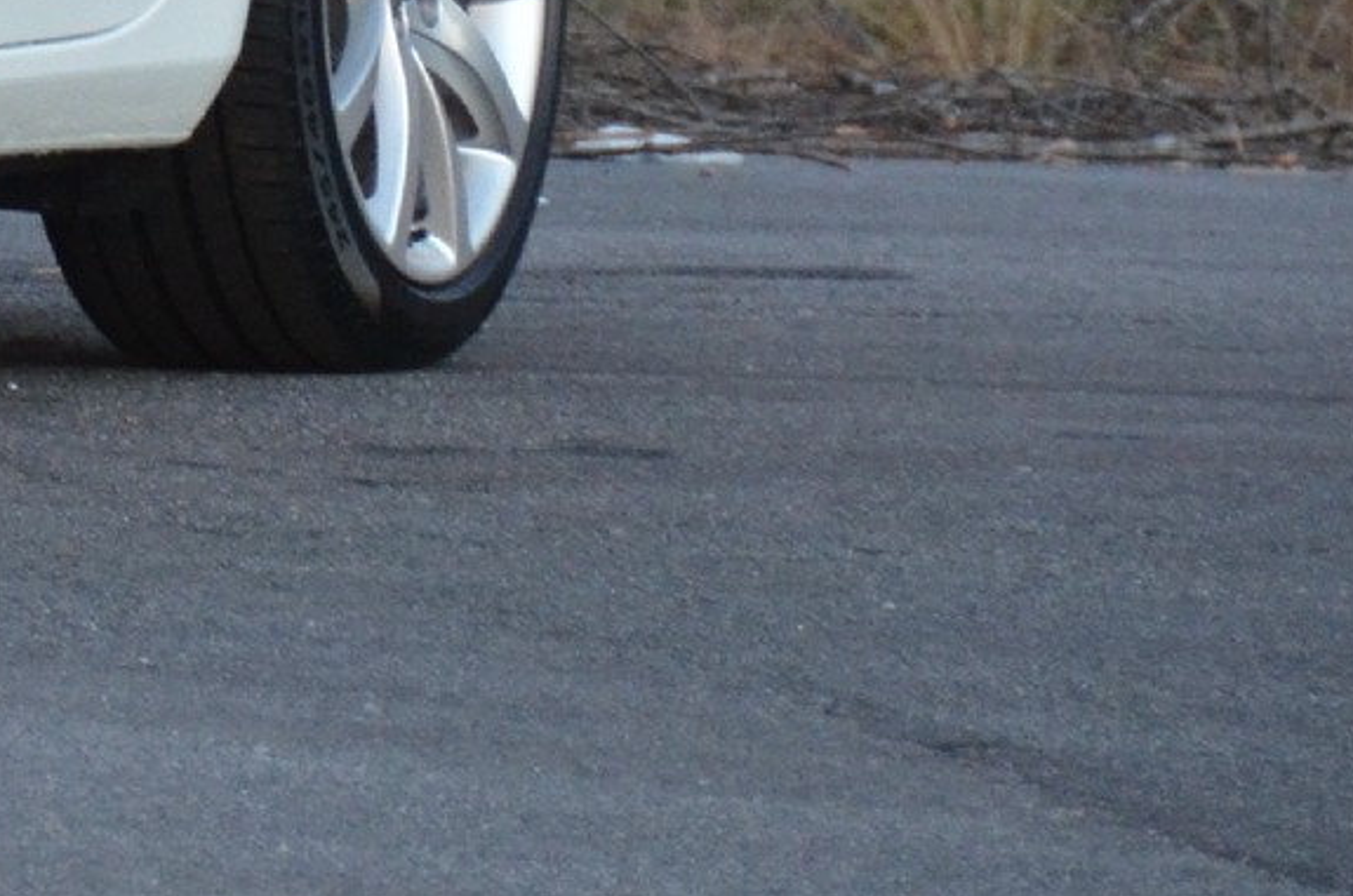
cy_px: -720
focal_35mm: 730
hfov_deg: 2.8
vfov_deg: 1.9
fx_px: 27382
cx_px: -1341
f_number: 5.3
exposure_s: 1/100
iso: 1600
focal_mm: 112
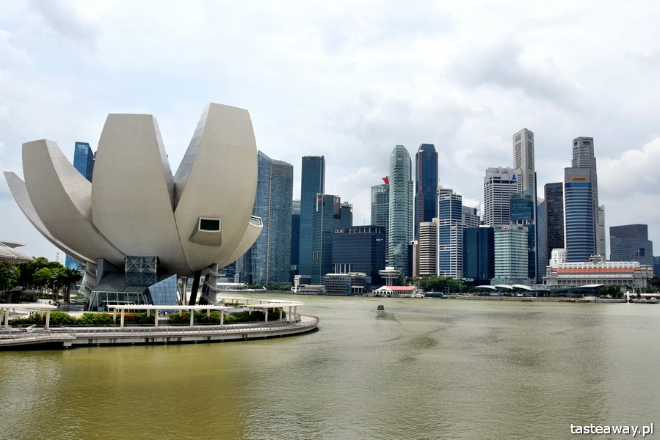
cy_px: 220
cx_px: 330
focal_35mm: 27
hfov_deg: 67.4
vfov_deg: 48.0
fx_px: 495
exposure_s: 1/500
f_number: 11
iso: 200
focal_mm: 18
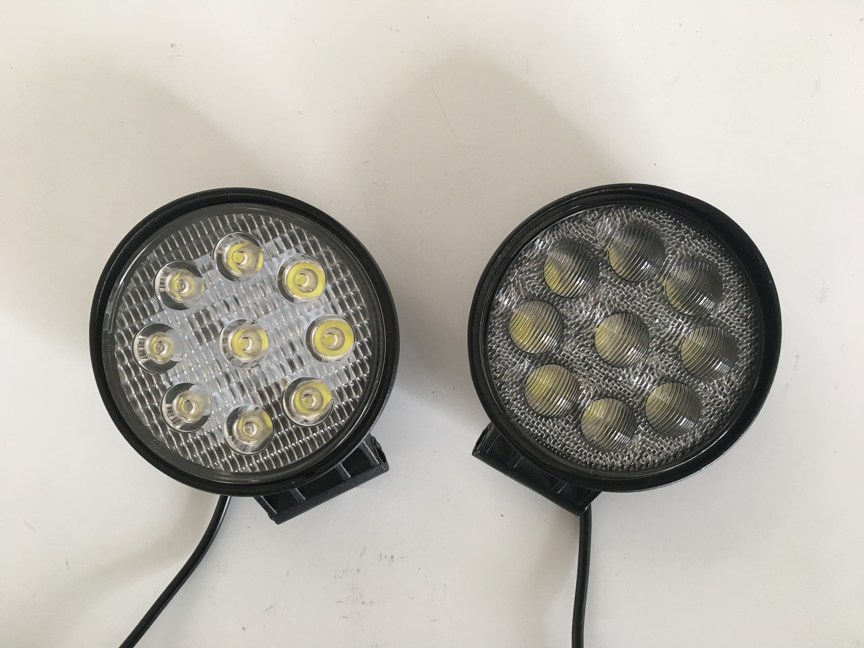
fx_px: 724
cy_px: 324
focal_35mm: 29
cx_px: 432
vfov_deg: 48.2
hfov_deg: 61.7
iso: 125
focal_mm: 4.15
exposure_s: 1/33
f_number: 2.2
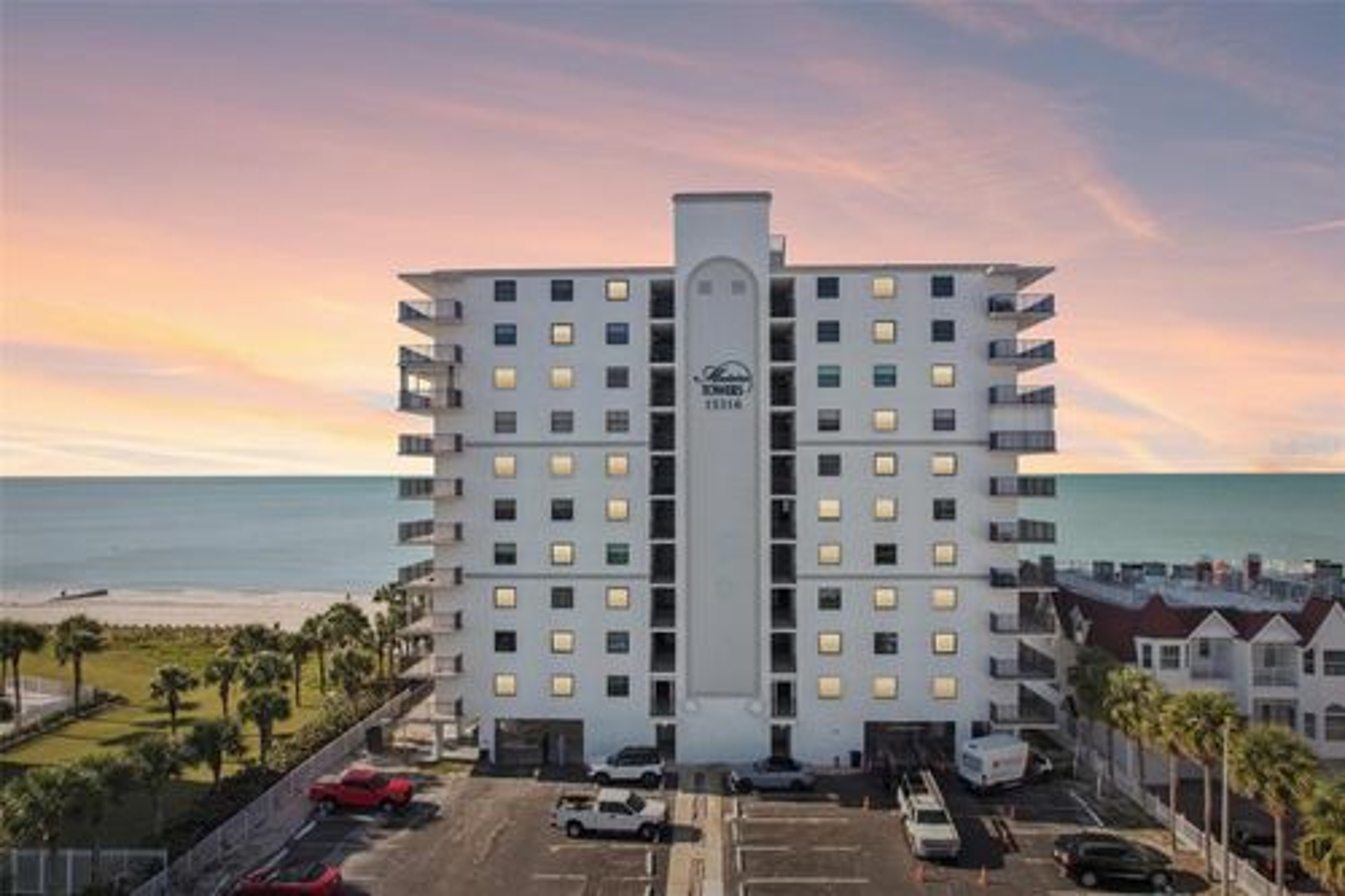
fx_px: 822
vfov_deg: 57.2
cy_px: 448
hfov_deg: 78.6
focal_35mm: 22
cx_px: 672
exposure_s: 1/800
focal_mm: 8.4
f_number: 2.8
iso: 400
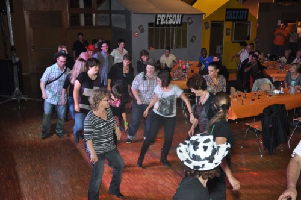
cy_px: 100
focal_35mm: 42
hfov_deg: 46.5
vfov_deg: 31.8
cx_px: 150
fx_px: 351
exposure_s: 1/60
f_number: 4
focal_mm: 28
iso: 800
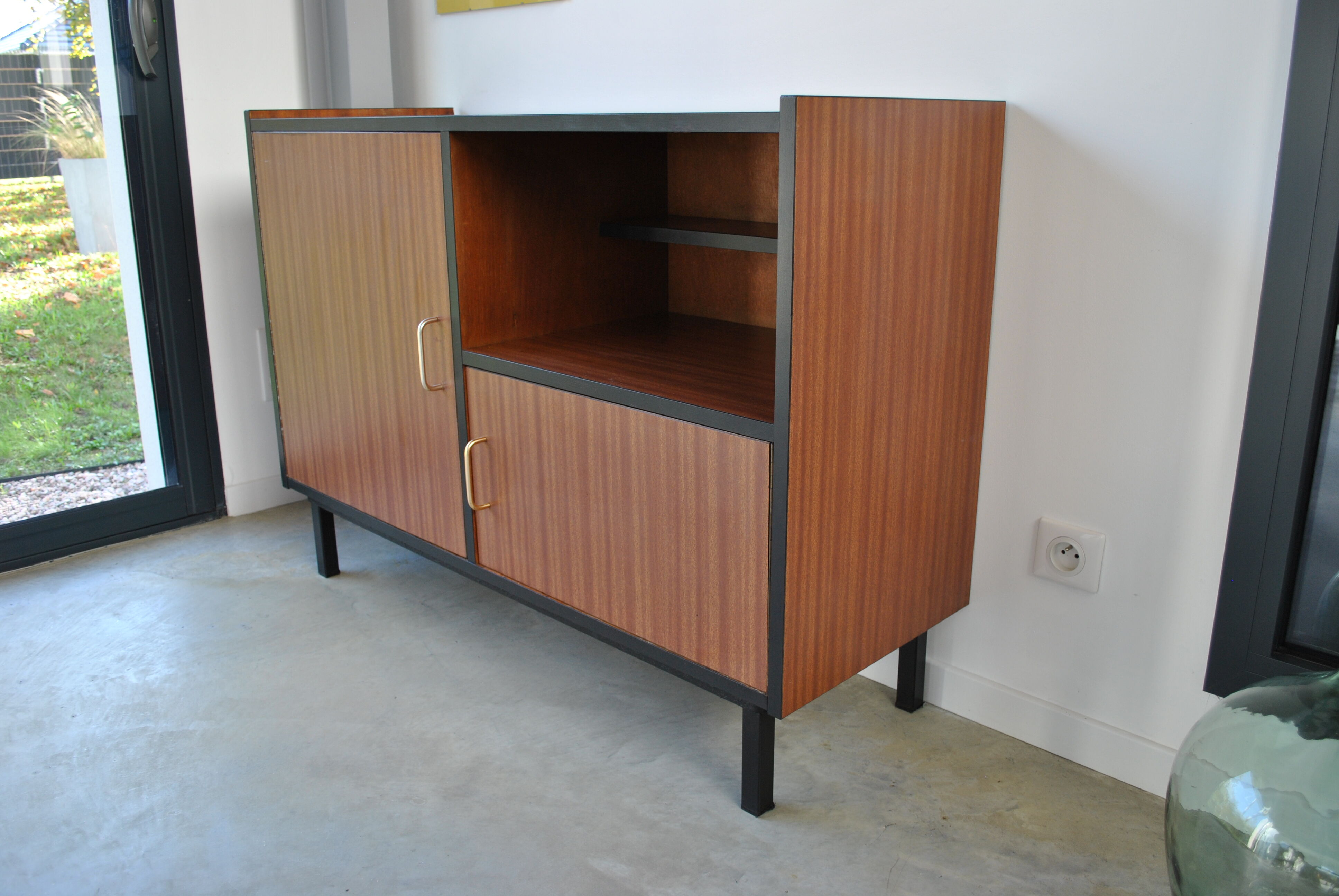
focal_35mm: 30
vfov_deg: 43.7
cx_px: 670
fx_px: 1117
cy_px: 448
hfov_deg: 61.9
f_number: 4
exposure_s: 1/60
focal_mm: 20
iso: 200
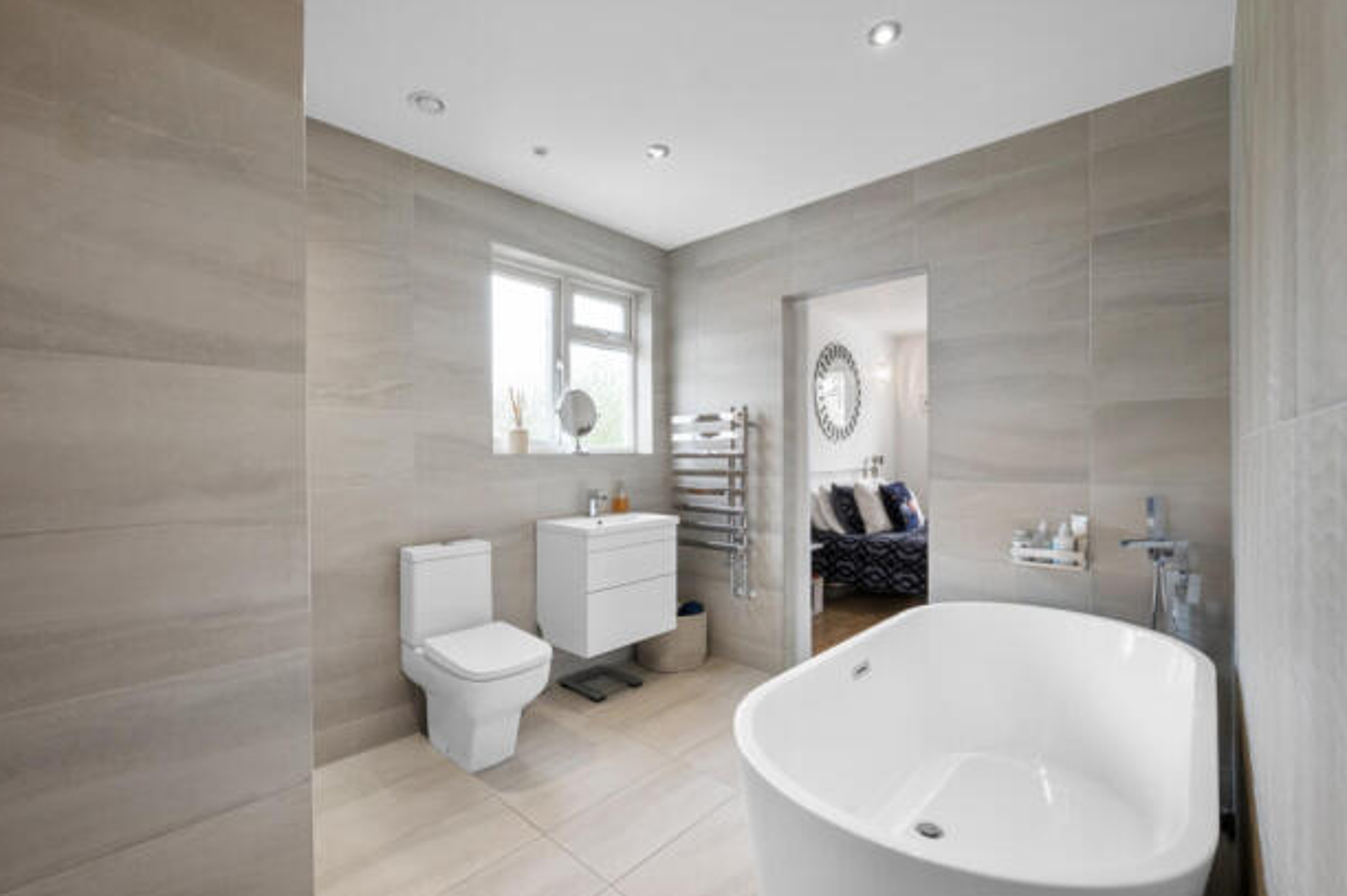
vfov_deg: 77.2
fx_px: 561
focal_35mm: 15
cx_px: 643
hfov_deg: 100.4
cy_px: 458
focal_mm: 14
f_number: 16
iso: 200
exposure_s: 1/2
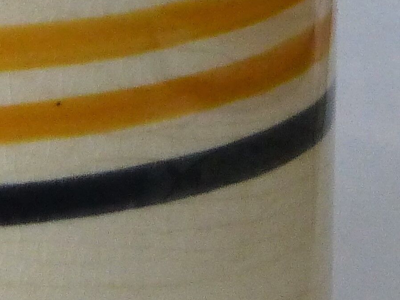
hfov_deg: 1.4
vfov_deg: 1.1
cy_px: 280
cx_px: 336
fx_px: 15870
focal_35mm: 1373
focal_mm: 50.2
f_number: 2.8
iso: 250
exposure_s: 1/80
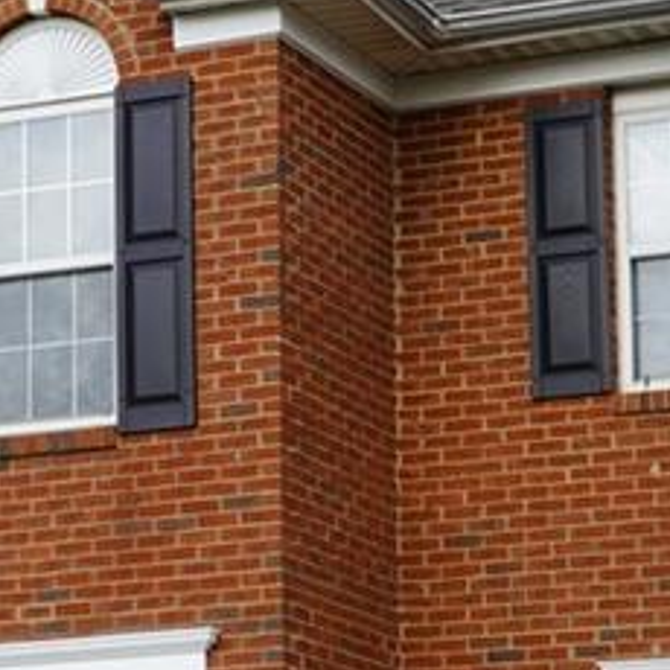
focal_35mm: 176
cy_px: 486
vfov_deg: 9.9
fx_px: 3852
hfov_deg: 9.9
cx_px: 44
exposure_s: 1/250
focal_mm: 31
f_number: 5
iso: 100
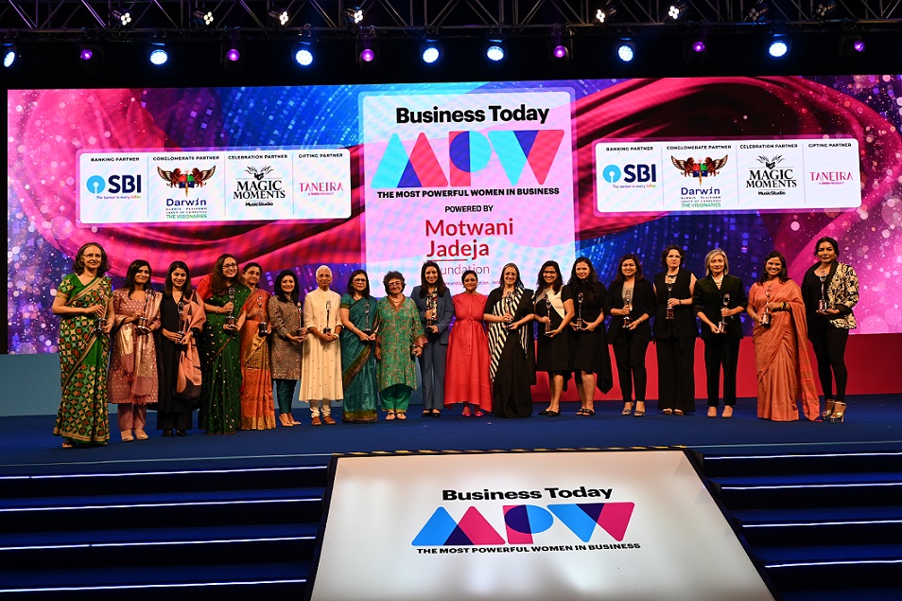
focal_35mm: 32
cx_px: 451
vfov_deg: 41.7
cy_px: 300
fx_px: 789
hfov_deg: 59.5
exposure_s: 1/160
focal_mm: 31.5
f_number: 5.6
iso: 640
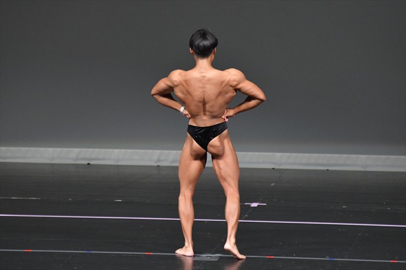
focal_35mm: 345
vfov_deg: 4.0
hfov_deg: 6.0
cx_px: 203
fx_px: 3889
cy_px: 135
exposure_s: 1/400
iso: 4000
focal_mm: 230
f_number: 5.6
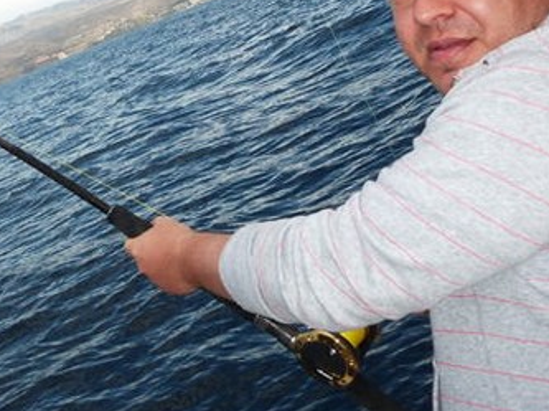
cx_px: 97
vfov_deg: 26.9
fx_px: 840
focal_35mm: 53
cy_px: 78
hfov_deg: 34.9
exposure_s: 1/640
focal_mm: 4.9
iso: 100
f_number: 3.3
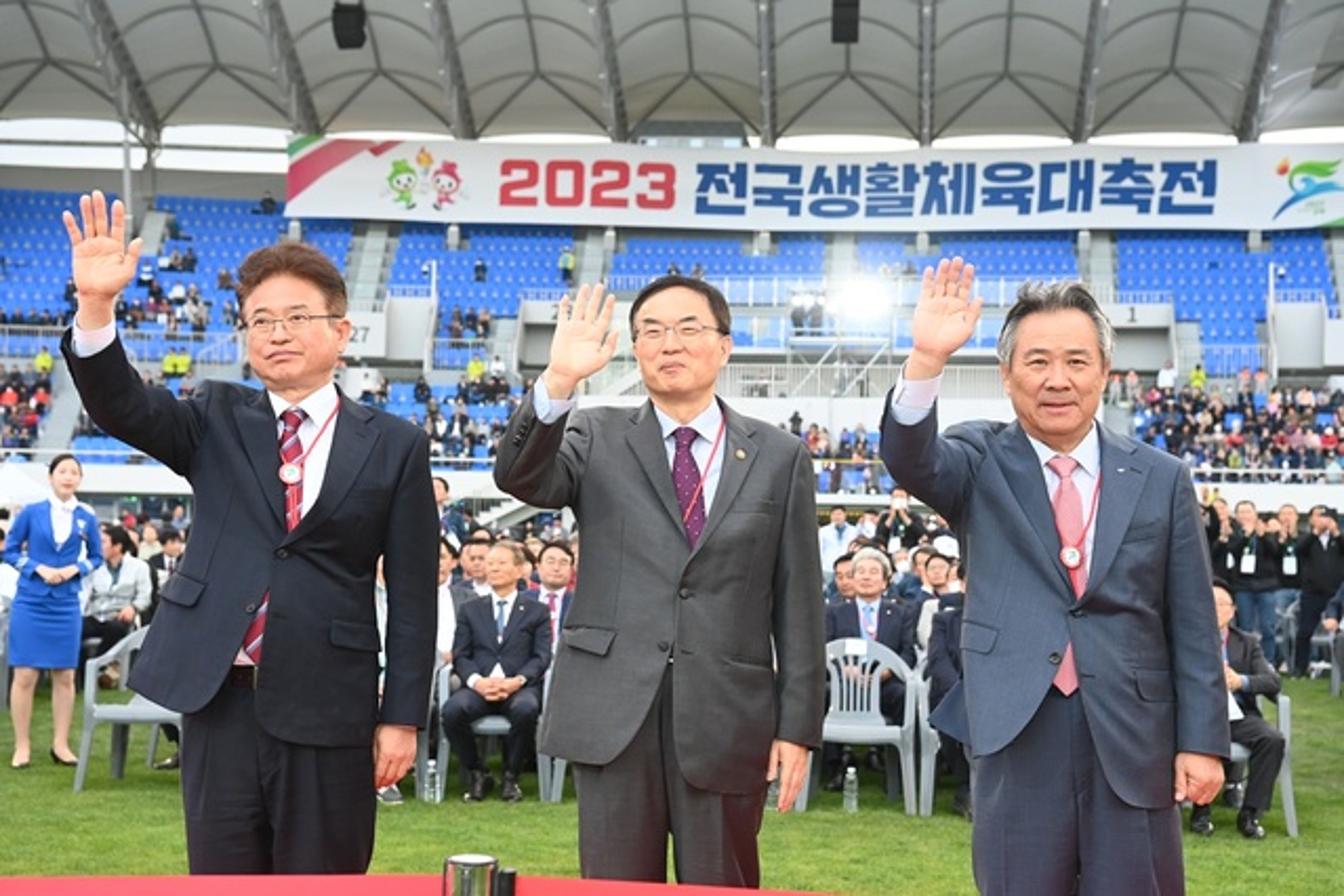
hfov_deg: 38.2
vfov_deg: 26.0
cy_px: 448
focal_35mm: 52
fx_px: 1941
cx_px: 672
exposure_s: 1/250
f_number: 6.3
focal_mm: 52
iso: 2500
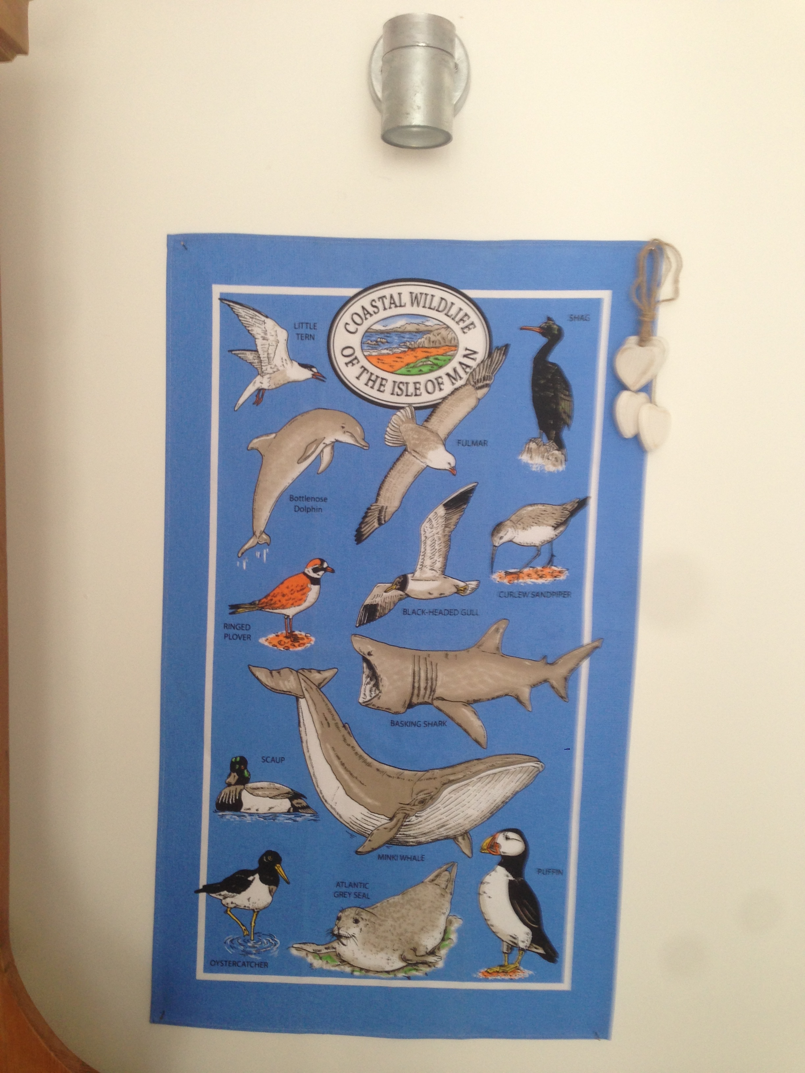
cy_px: 536
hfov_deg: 42.9
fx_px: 1023
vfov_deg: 55.4
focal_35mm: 33
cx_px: 402
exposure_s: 1/20
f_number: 2.4
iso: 64
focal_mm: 4.12
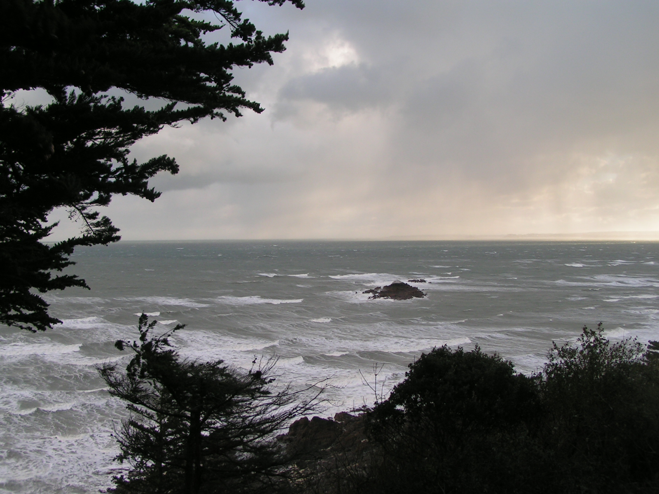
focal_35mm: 38
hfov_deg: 49.0
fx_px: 723
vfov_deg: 37.7
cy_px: 247
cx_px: 330
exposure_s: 1/100
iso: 50
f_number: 5.6
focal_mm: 5.8
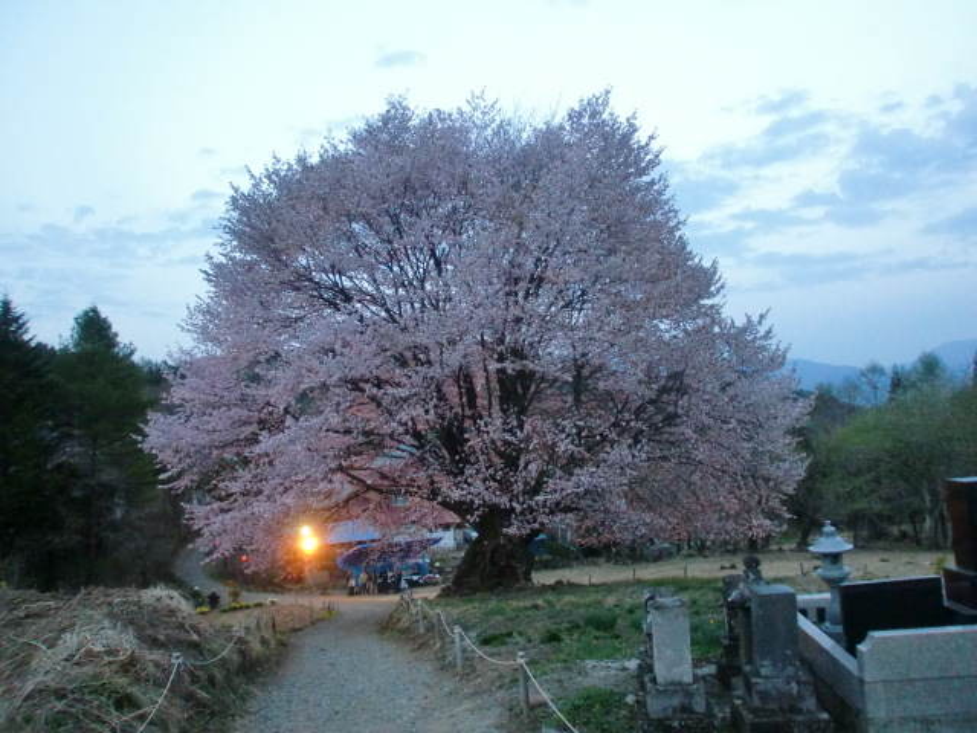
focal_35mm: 28
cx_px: 488
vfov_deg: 49.7
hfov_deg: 63.4
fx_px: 790
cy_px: 366
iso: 400
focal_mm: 4.65
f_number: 2.6
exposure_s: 1/40
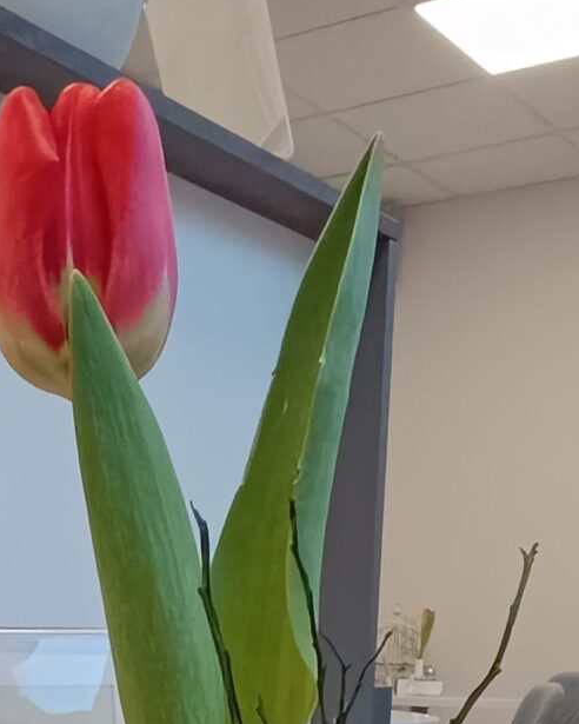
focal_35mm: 65
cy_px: 954
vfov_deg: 25.0
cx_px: 224
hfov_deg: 23.4
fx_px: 1392
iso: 771
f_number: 2.2
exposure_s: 1/50
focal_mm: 1.66
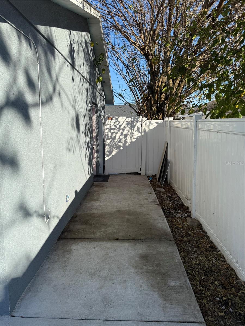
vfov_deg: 71.6
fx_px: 226
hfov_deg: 56.8
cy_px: 163
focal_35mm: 24
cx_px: 122
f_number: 1.78
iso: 80
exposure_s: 1/3021
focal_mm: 6.76
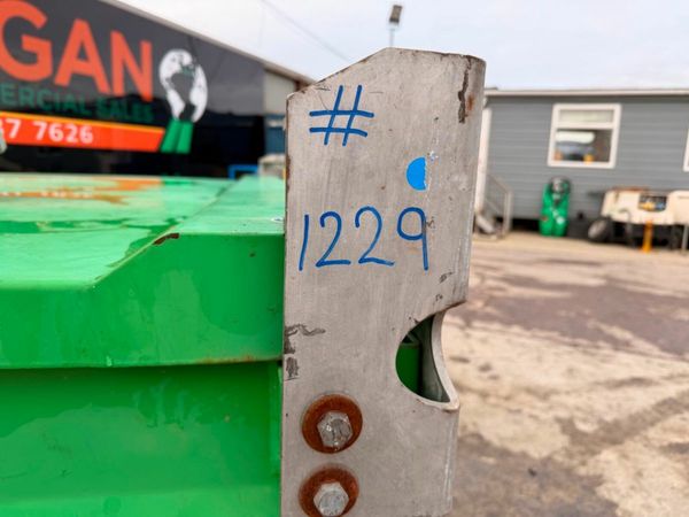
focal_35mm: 24
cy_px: 258
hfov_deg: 71.6
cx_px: 344
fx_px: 478
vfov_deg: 56.8
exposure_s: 1/632
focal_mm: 6.76
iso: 80
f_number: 1.78
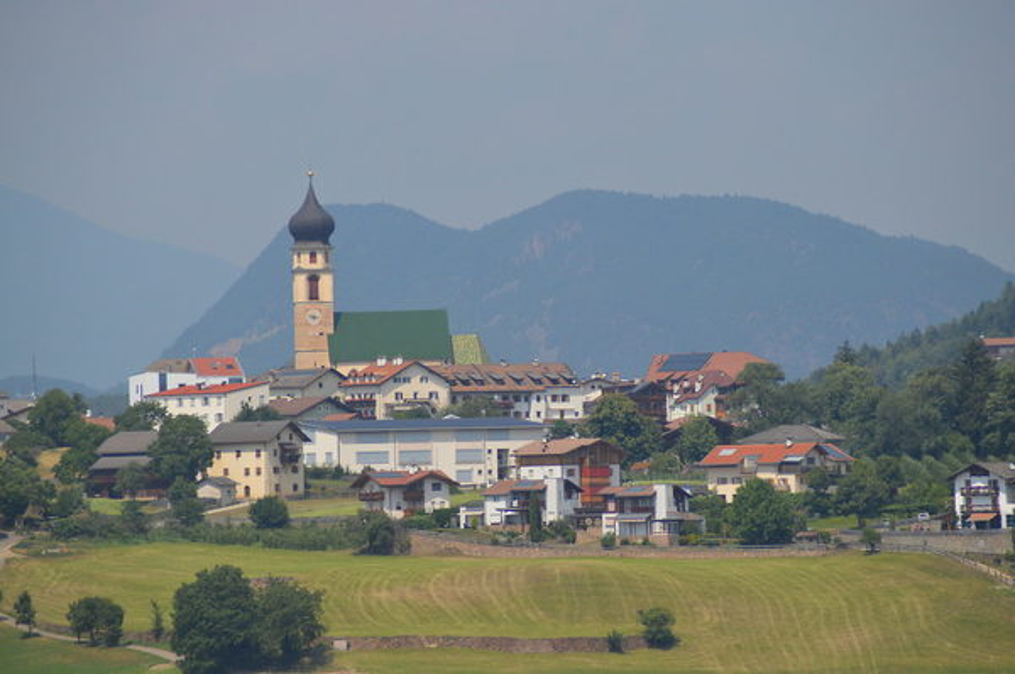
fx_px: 8445
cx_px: 508
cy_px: 337
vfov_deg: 4.6
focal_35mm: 300
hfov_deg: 6.9
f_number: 6.3
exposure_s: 1/2000
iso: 360
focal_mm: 200
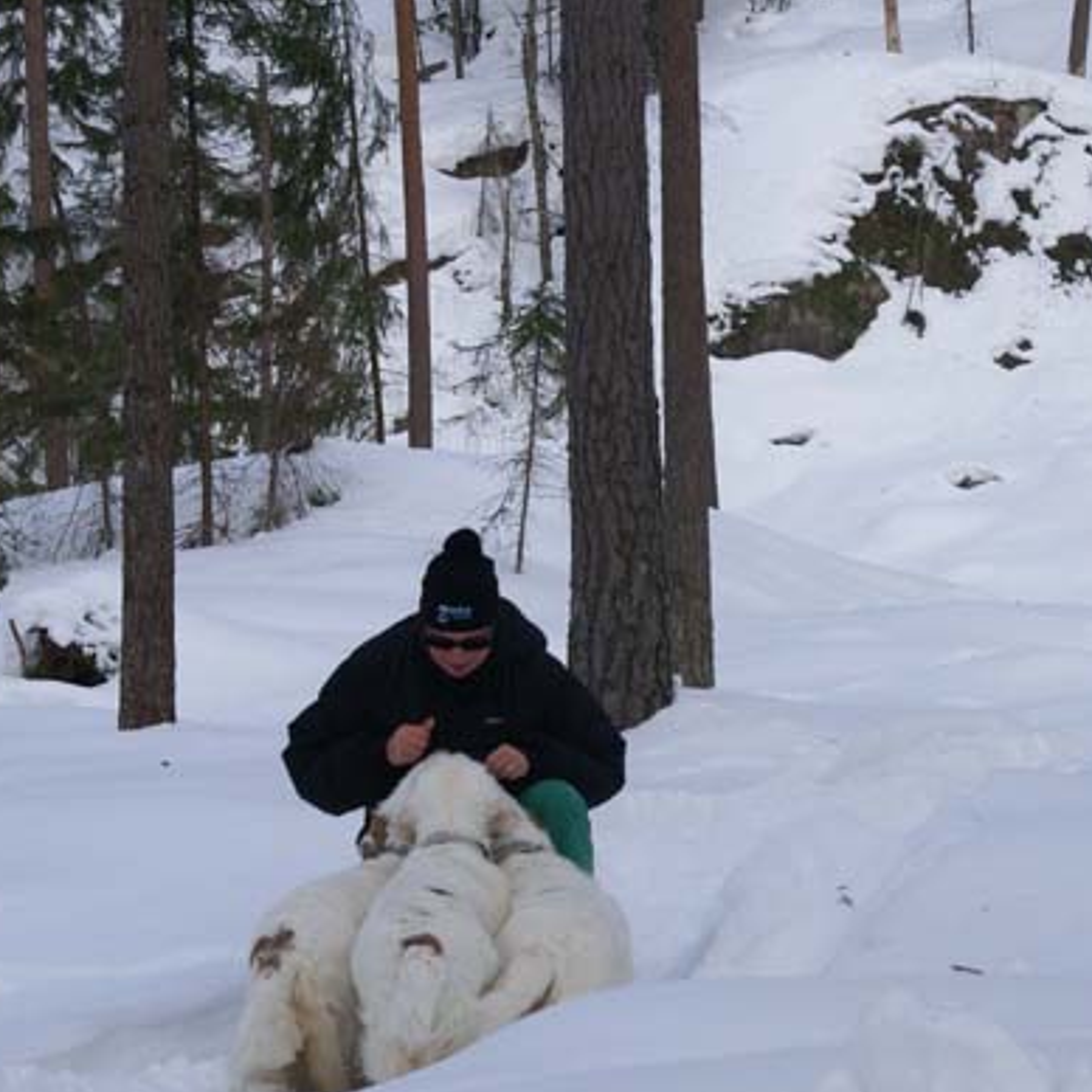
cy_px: 605
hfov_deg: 9.4
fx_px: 6596
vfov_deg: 9.5
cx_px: 878
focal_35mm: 185
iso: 100
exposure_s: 1/200
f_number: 11
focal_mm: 75
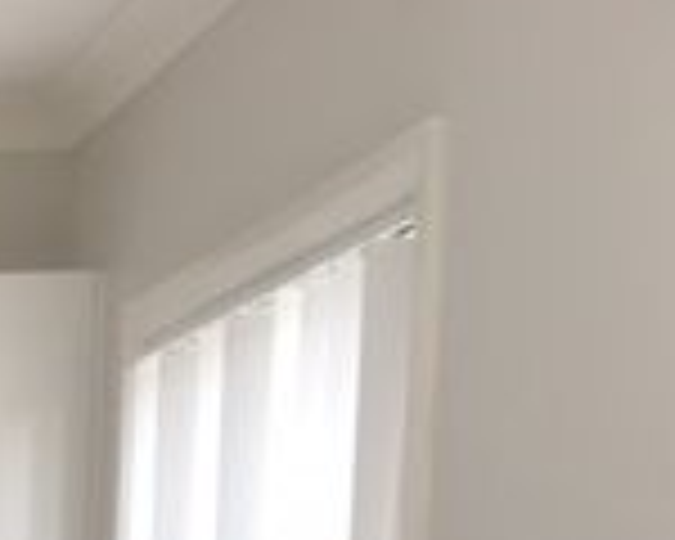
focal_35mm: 121
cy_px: 1040
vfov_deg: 11.6
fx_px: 2417
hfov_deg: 13.5
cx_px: -684
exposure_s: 1/100
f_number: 2.2
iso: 32
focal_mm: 4.15
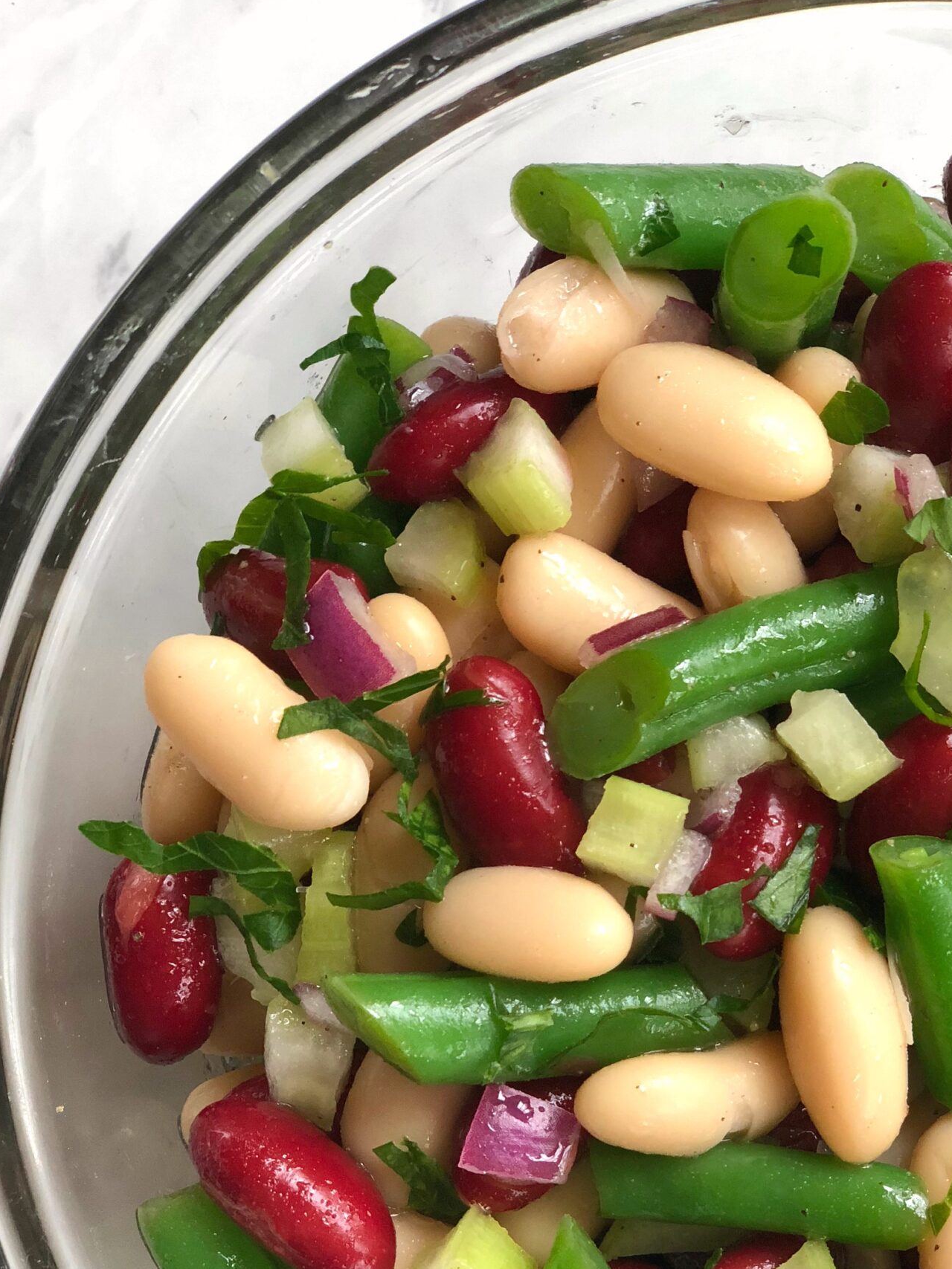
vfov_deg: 24.8
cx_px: 567
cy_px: 937
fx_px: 2861
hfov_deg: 18.9
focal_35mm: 78
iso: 80
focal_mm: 6
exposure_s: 1/60
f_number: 2.4
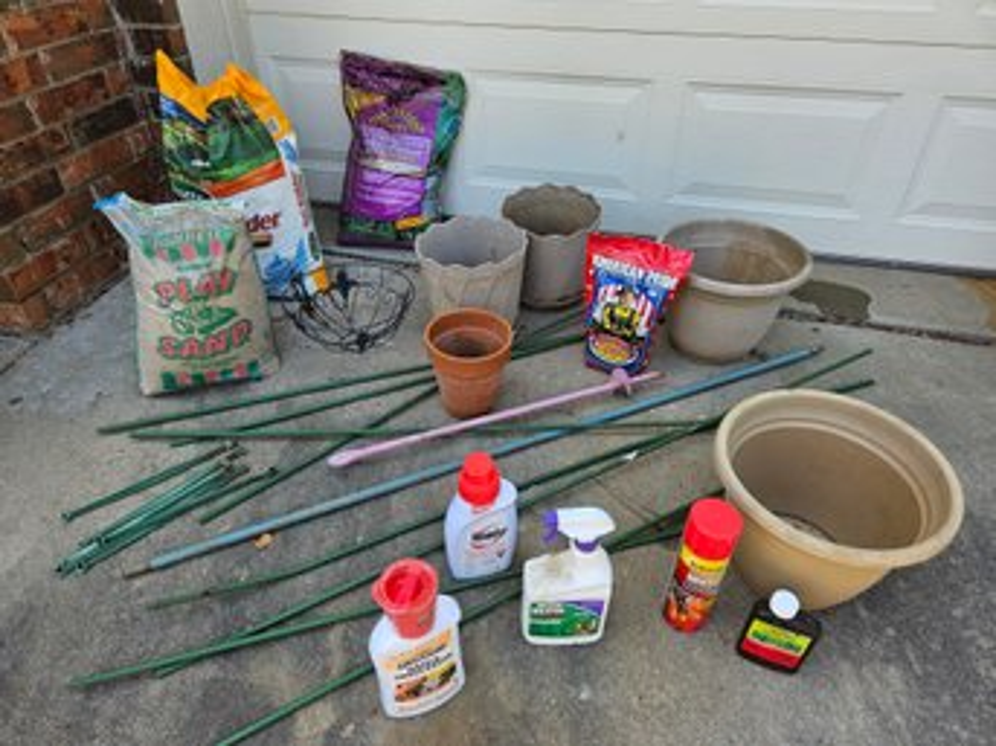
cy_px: 373
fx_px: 662
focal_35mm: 23
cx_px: 498
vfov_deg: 58.8
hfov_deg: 73.9
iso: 40
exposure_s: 1/466
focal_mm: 5.4
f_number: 1.8
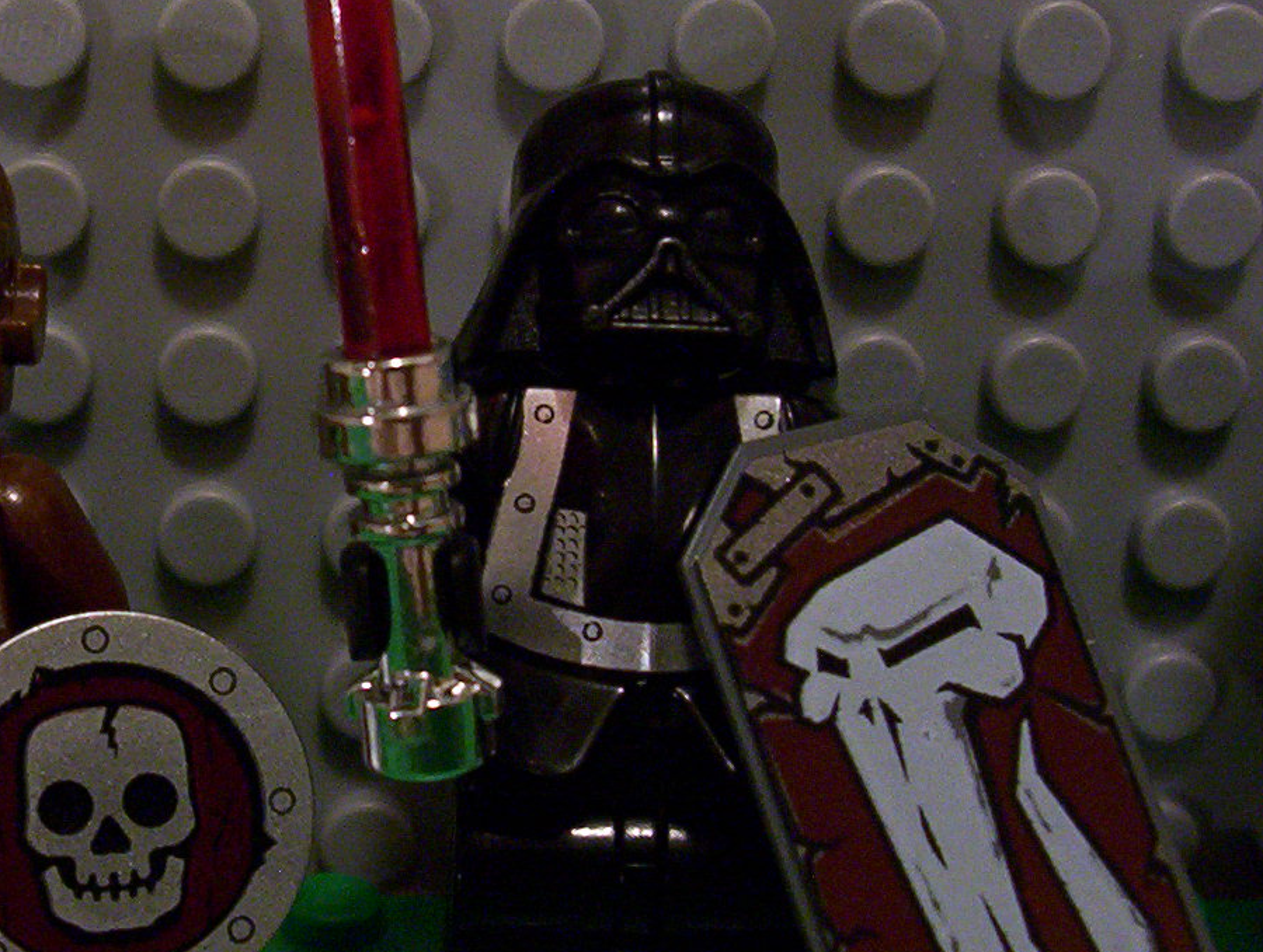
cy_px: 356
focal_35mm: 78
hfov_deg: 24.5
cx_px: 243
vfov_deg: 18.9
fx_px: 2852
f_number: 2.73
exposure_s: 1/8
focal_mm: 5.77
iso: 200
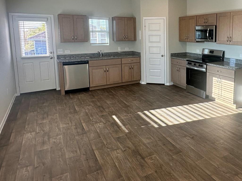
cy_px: 57
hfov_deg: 60.4
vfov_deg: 48.7
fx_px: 196
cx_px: 177
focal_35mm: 28
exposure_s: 1/120
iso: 100
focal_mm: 2.22
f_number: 2.2
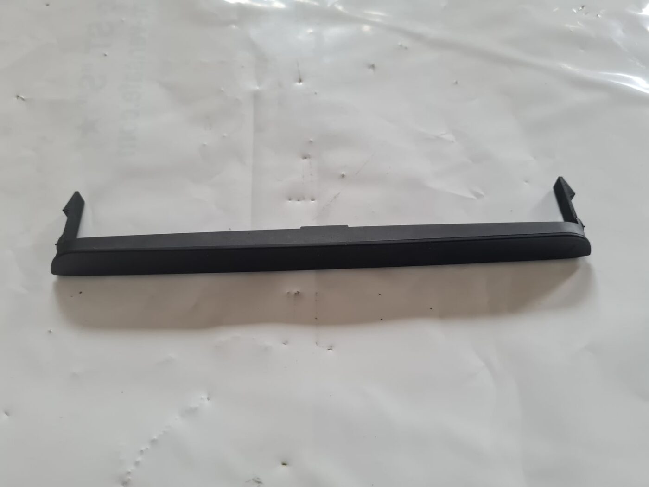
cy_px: 244
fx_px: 487
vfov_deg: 53.1
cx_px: 324
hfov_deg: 67.3
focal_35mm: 26
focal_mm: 5.4
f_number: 1.8
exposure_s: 1/100
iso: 250
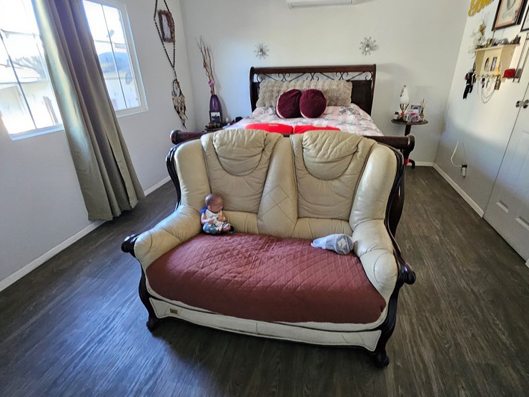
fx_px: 275
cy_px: 213
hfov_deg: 87.7
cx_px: 279
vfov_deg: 71.5
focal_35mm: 18
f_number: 2.2
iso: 500
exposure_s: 1/30
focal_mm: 1.74
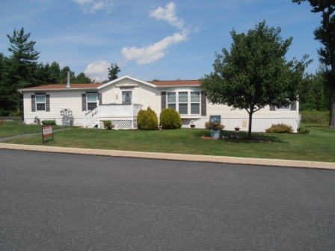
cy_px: 126
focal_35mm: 24
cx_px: 168
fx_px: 232
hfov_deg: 71.6
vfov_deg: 56.8
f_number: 3
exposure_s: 1/2000
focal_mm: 4.2
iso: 80
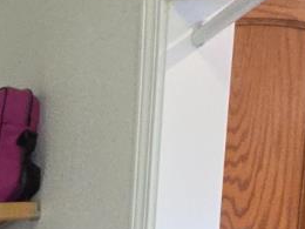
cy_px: 474
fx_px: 661
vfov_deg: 15.3
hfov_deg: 18.9
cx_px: -267
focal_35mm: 75
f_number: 2.2
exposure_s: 1/60
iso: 320
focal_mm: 2.2
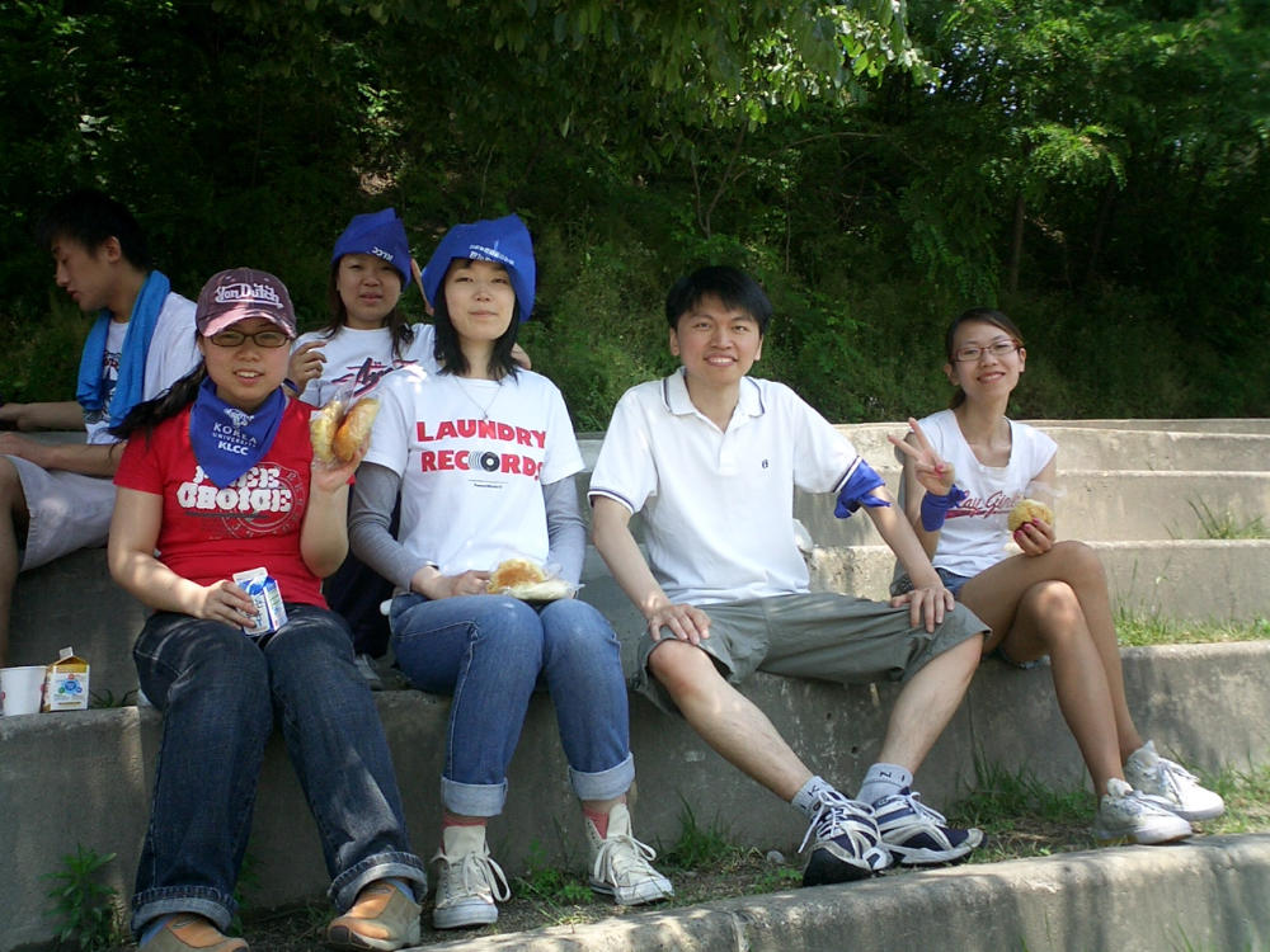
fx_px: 1357
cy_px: 476
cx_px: 635
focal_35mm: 37
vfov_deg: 38.7
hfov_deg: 50.1
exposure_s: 1/400
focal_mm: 5.6
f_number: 3.5
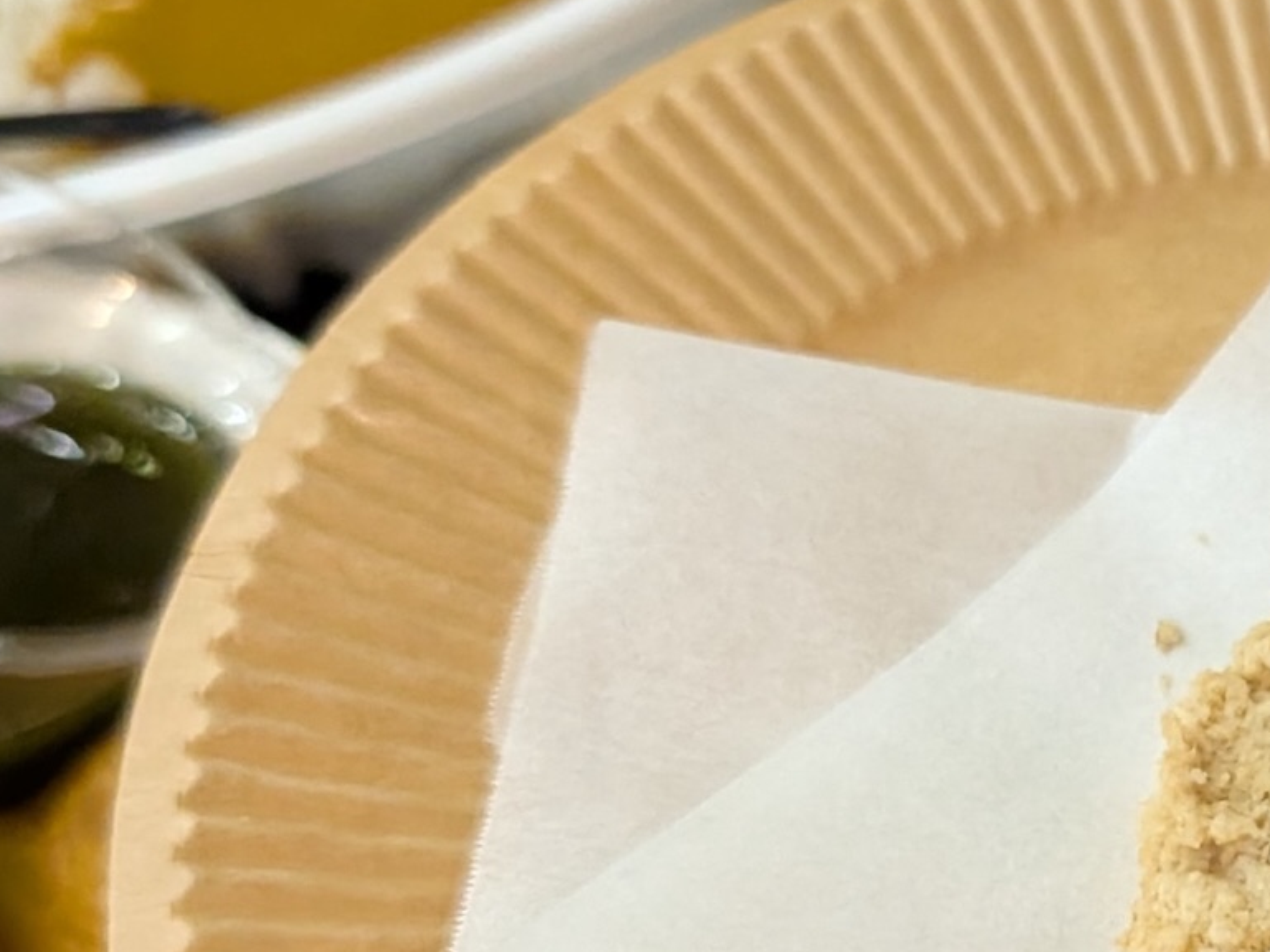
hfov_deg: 28.9
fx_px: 2202
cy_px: 986
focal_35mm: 60
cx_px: 1427
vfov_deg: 23.3
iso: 2140
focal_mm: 6.9
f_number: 1.68
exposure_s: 1/50
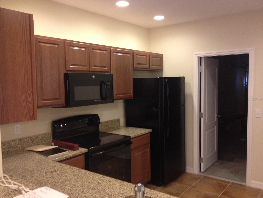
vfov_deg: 40.7
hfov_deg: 52.6
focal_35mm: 35
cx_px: 132
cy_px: 99
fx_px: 266
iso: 125
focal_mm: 4.28
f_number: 2.4
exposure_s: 1/20
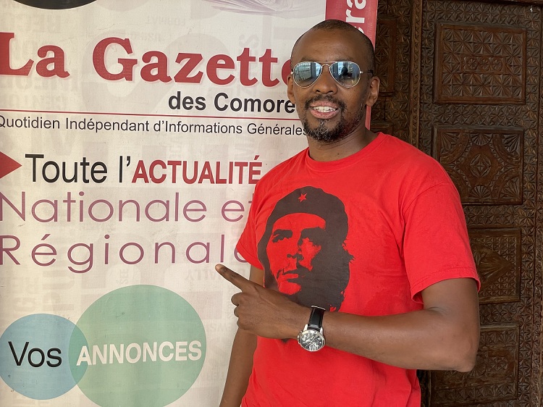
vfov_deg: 28.0
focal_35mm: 52
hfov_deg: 36.8
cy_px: 204
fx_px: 815
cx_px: 272
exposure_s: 1/122
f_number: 2
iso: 32
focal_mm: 6
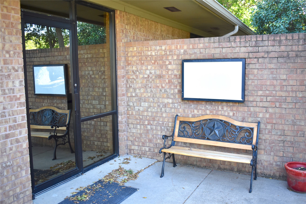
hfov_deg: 55.1
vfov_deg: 38.4
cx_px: 153
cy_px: 102
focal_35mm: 34
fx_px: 293
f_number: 3.8
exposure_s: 1/250
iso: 400
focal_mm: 23
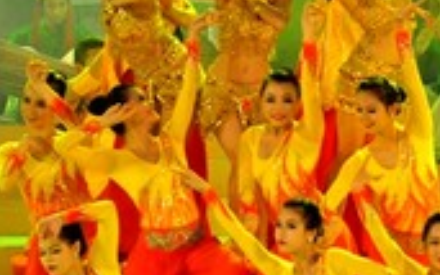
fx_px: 5054
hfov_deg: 5.0
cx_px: 280
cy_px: 89
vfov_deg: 3.1
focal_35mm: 421
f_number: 6.3
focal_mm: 105
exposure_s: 1/640
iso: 3200
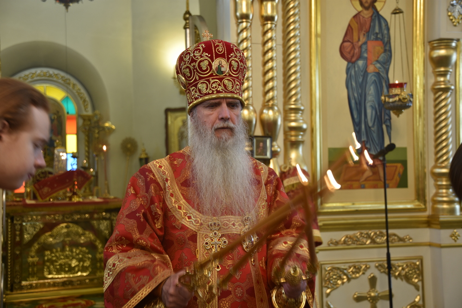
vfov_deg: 26.5
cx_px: 231
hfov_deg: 38.9
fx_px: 655
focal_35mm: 51
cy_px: 154
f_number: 3.3
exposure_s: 1/10
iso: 160
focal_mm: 34
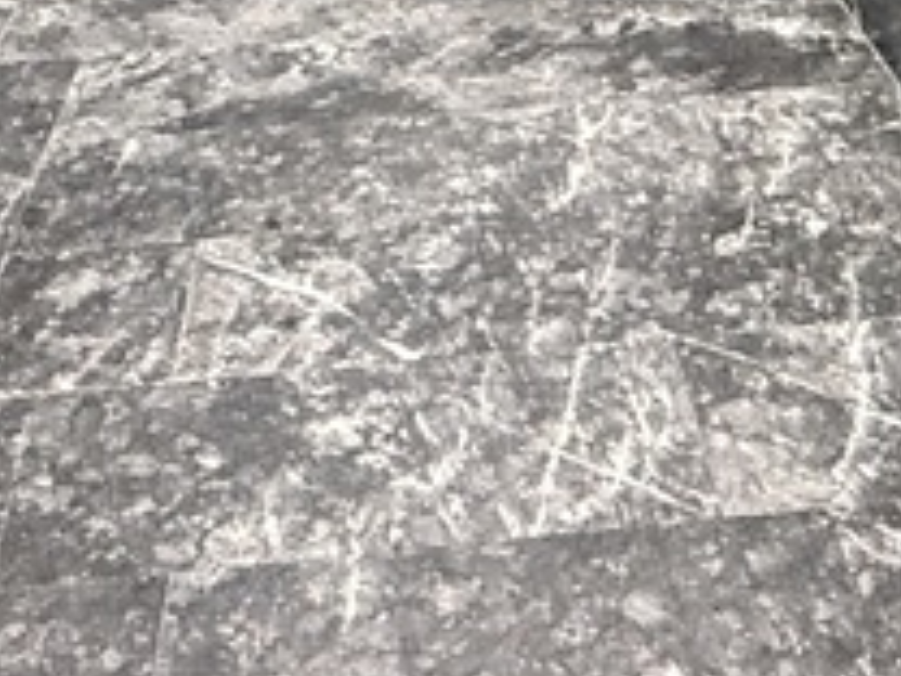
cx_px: 563
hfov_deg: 28.5
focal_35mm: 68
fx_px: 1770
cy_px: -576
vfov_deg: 17.2
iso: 1250
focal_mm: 2.22
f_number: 2.2
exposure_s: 1/60
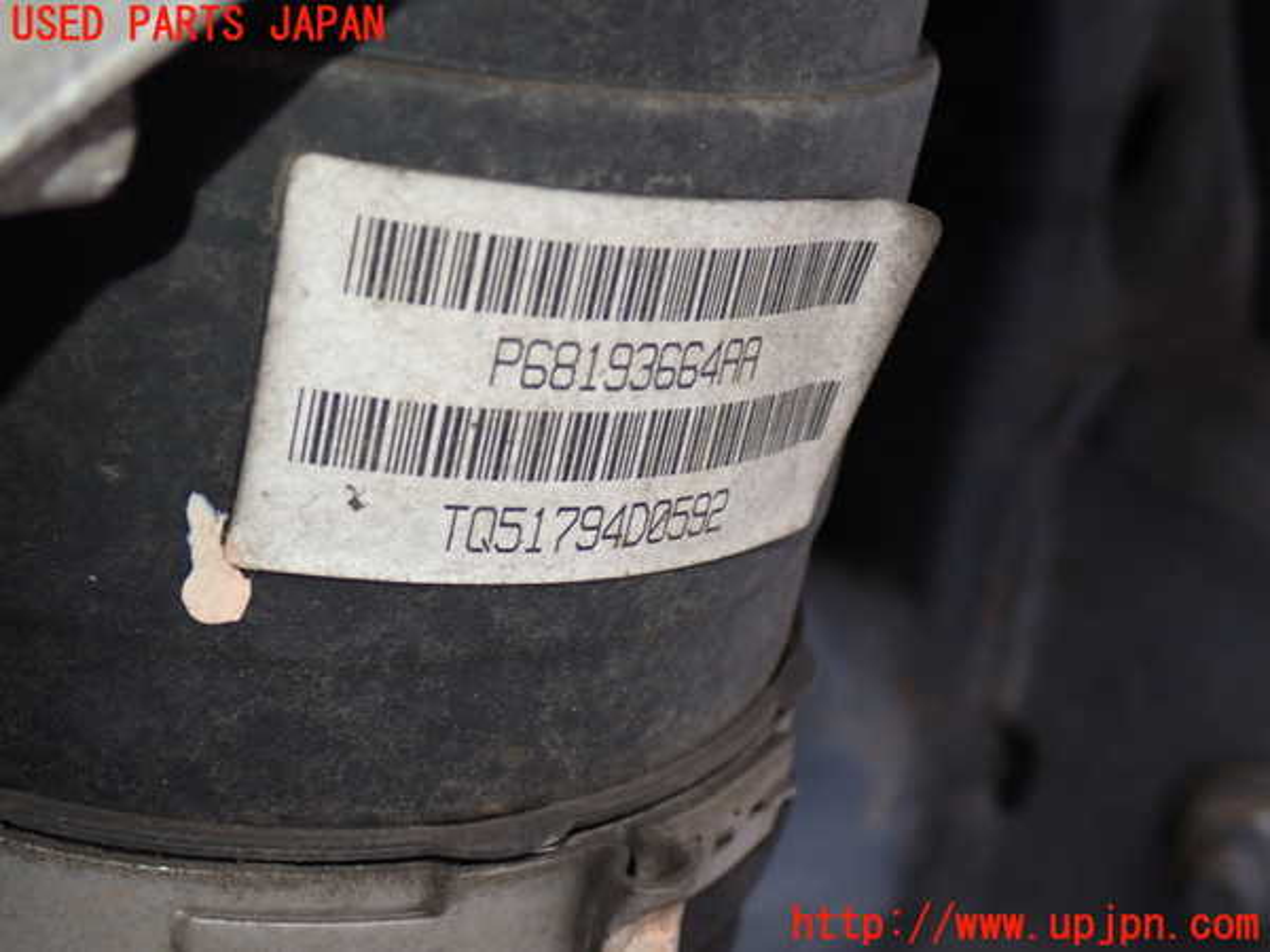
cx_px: 635
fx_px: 1834
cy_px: 476
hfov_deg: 38.2
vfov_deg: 29.1
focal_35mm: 50
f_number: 3.2
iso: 320
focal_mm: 9.01
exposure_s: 1/50
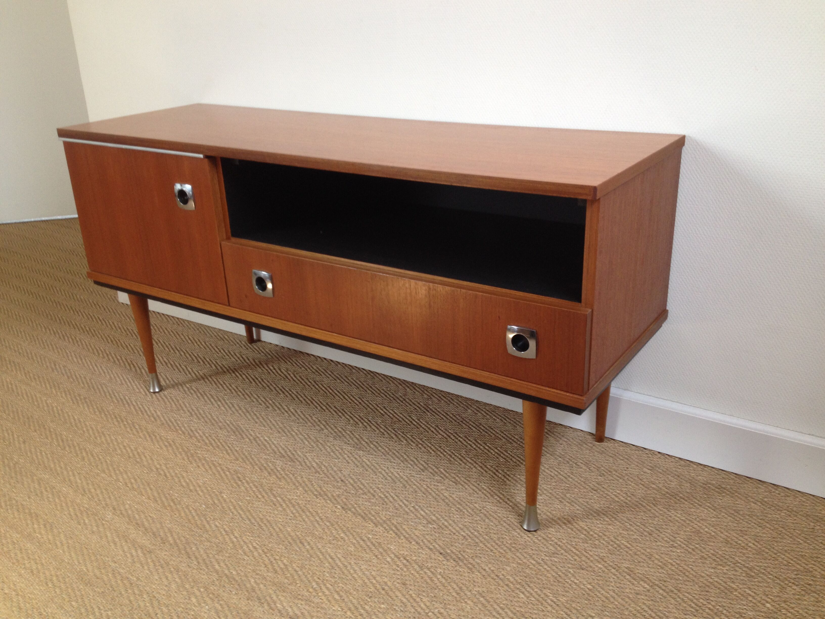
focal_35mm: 35
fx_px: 834
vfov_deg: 40.7
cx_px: 412
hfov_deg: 52.6
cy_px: 310
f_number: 2.4
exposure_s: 1/20
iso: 80
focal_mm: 4.28
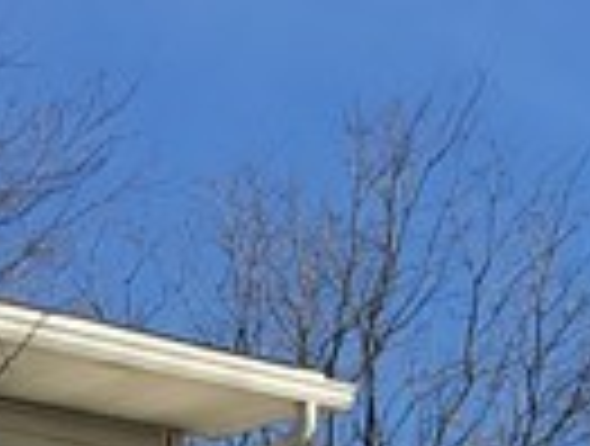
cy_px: 1257
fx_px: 3863
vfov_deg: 6.2
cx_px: -576
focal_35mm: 226
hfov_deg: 8.3
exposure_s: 1/1326
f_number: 2.2
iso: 25
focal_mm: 4.15
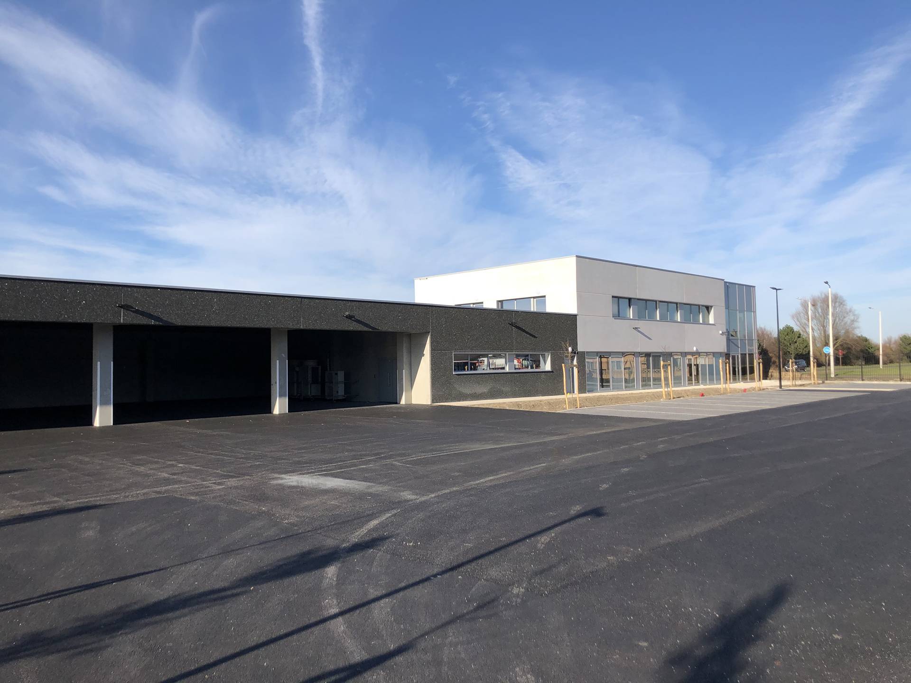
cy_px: 342
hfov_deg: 63.4
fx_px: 737
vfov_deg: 49.7
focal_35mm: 28
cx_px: 456
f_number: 1.8
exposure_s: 1/2000
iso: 20
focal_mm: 3.99
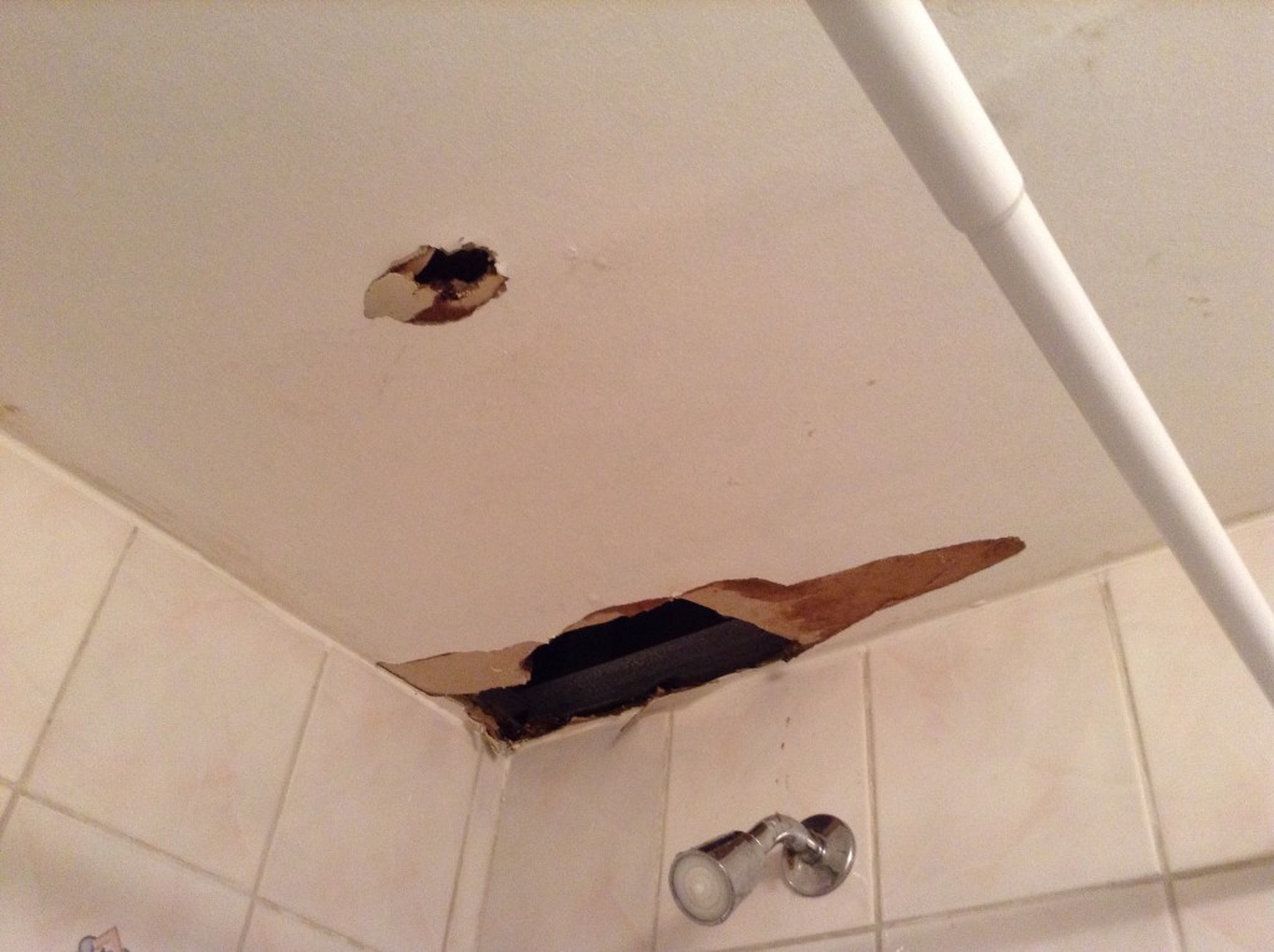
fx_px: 1213
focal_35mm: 33
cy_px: 476
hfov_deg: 55.4
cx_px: 637
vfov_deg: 42.8
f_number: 2.4
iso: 200
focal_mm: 3.3
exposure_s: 1/25
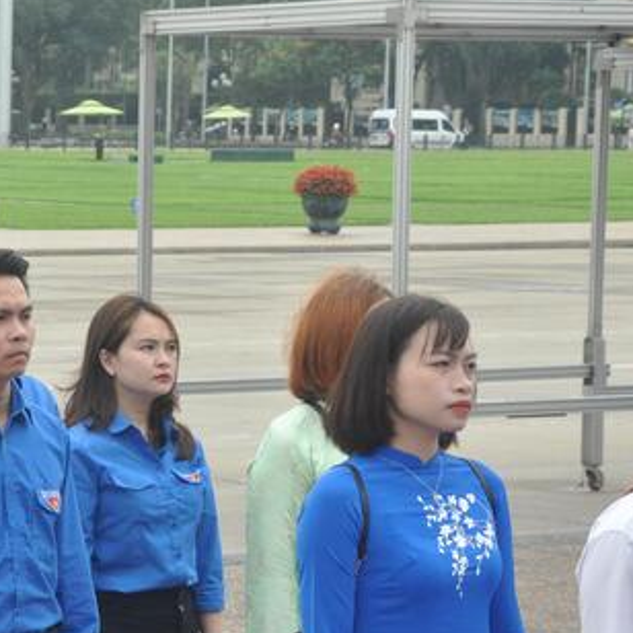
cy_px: 381
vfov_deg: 10.2
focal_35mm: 172
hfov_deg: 10.0
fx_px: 3558
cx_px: -140
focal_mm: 52
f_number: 10
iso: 800
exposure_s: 1/250
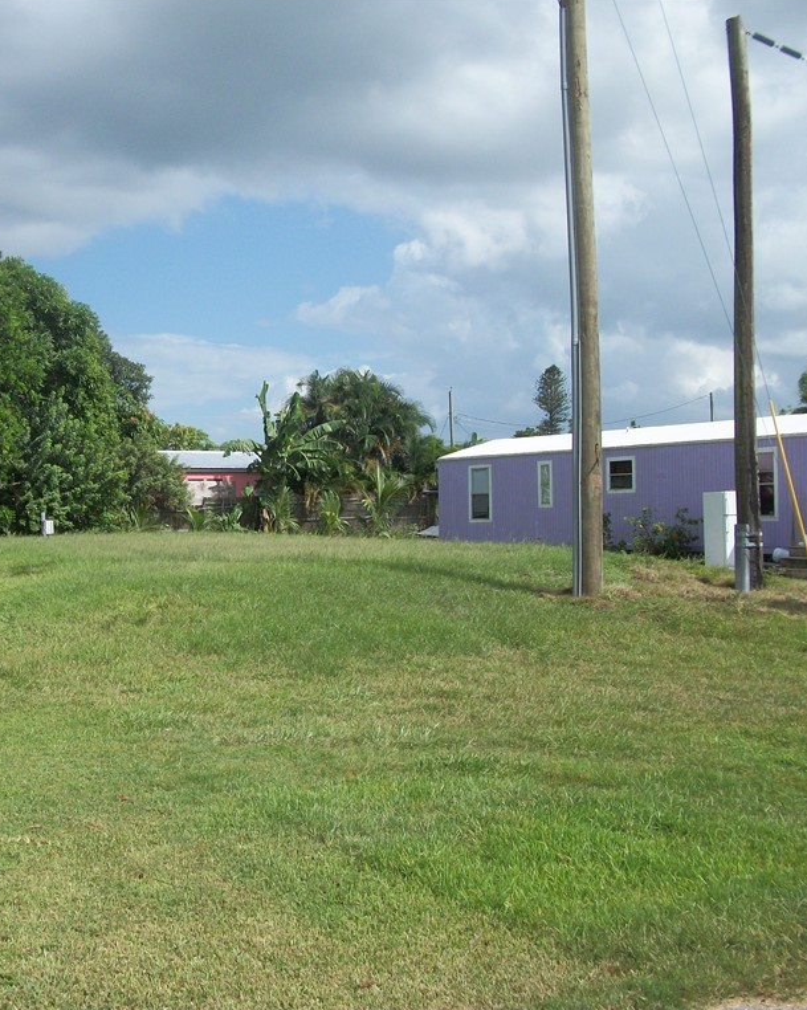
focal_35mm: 42
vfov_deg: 43.8
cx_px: 170
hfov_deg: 34.6
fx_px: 1255
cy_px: 502
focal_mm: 5.7
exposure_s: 1/250
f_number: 8.8
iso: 80
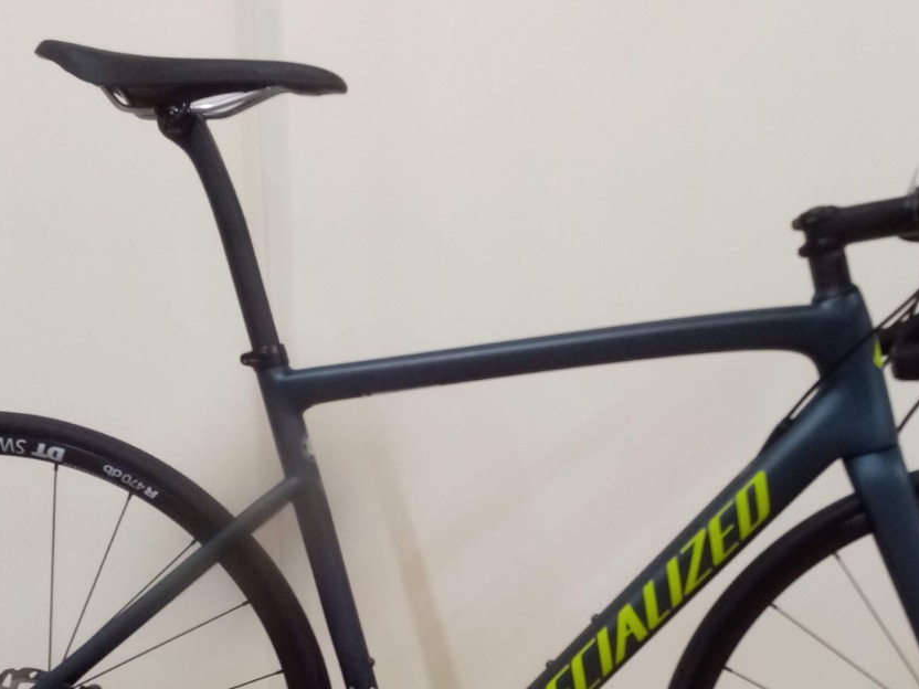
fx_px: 1327
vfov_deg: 28.3
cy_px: 574
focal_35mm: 50
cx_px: 536
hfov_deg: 38.1
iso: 201
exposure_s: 1/33.3
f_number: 1.8
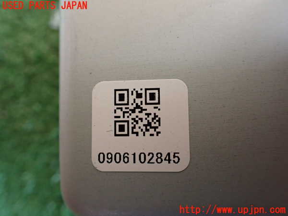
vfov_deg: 46.8
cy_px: 108
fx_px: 250
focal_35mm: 30
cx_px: 144
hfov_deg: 60.0
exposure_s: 1/30
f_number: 2.3
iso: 800
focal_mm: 5.4
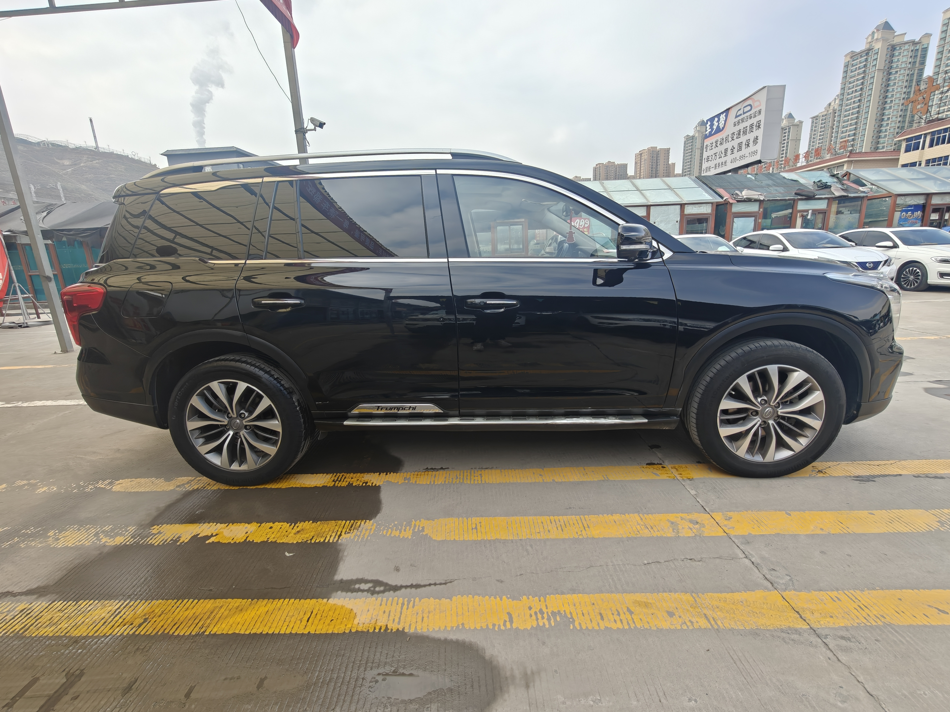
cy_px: 356
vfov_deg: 81.7
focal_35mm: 15
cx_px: 475
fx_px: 412
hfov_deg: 98.2
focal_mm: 2.3
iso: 125
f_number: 2
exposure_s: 1/200
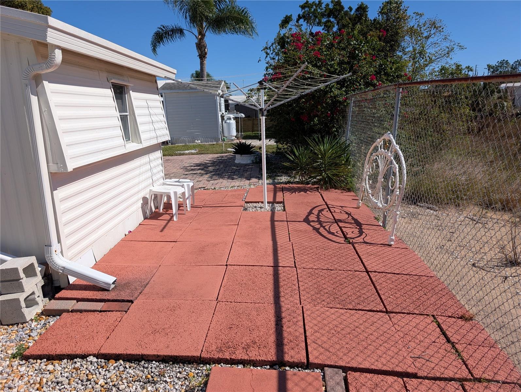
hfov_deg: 71.5
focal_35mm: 24
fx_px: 362
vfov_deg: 56.9
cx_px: 260
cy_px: 196
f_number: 1.68
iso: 21
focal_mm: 6.9
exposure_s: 1/2037
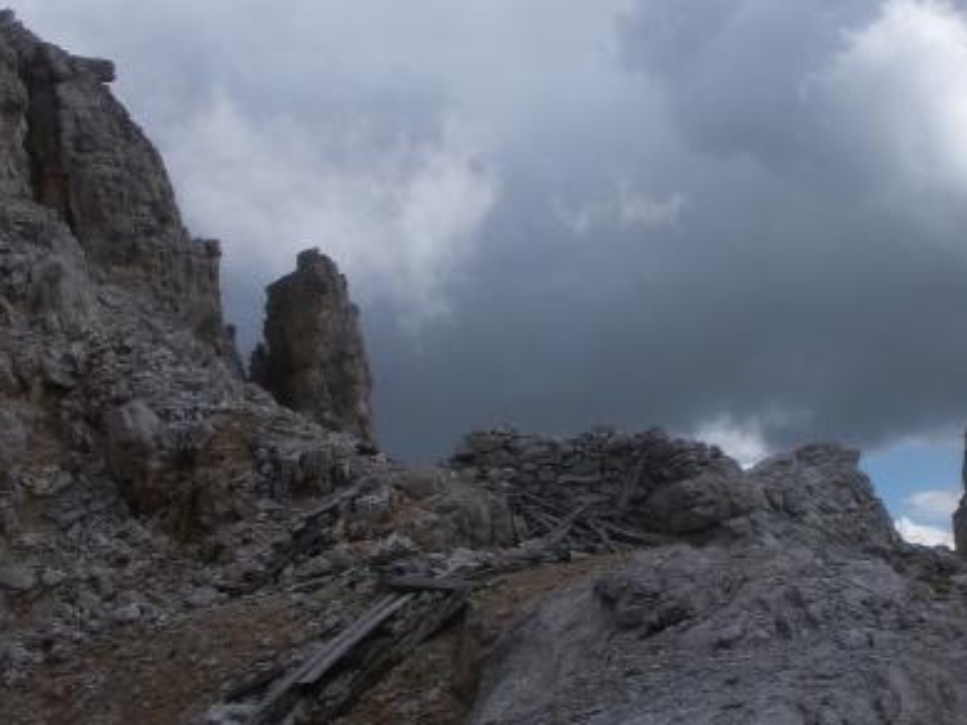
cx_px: 710
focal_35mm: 61
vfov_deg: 24.0
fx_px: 1704
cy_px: 311
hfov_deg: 31.2
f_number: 7.1
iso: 50
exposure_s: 1/500
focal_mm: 7.7
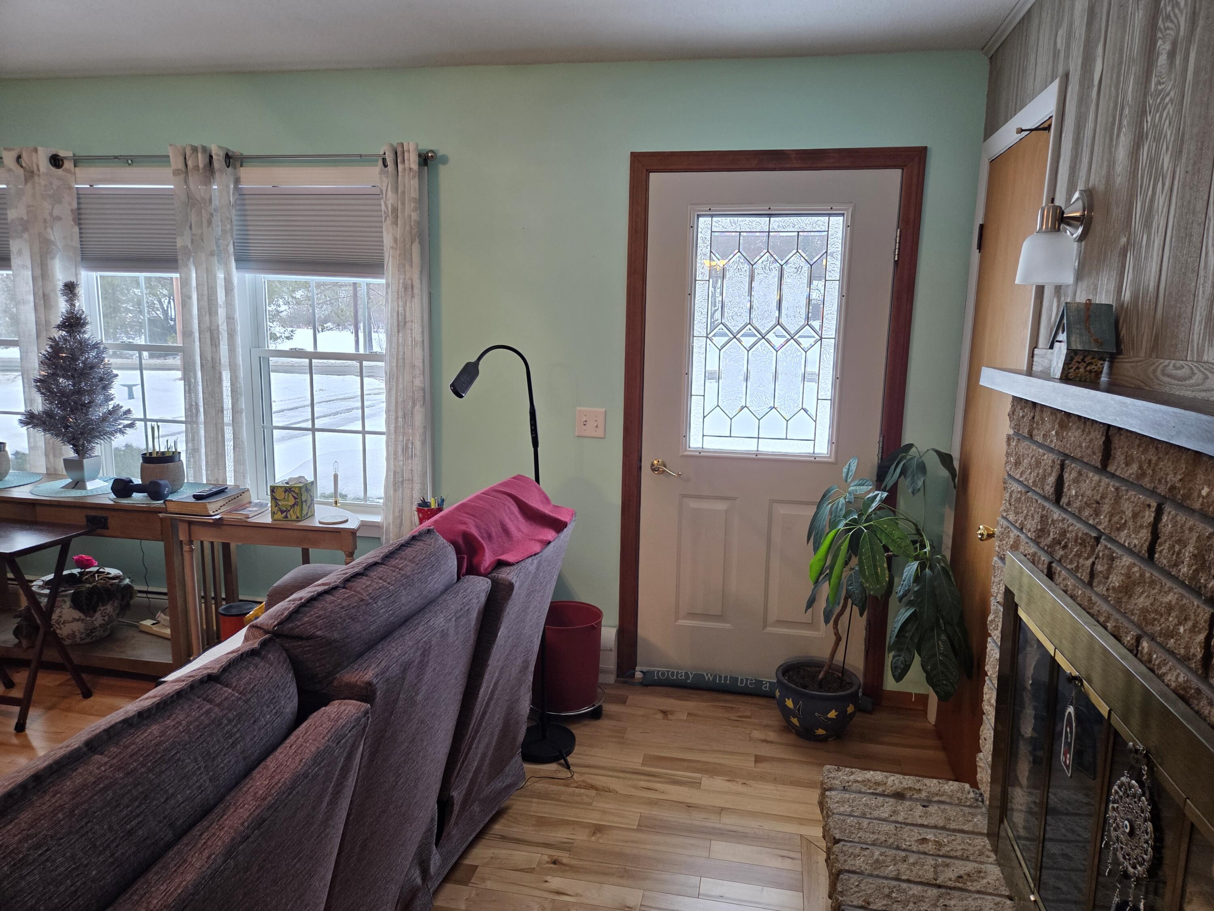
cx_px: 607
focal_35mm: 23
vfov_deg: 58.9
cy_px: 456
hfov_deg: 73.9
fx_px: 807
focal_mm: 5.4
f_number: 1.8
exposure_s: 1/120
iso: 200
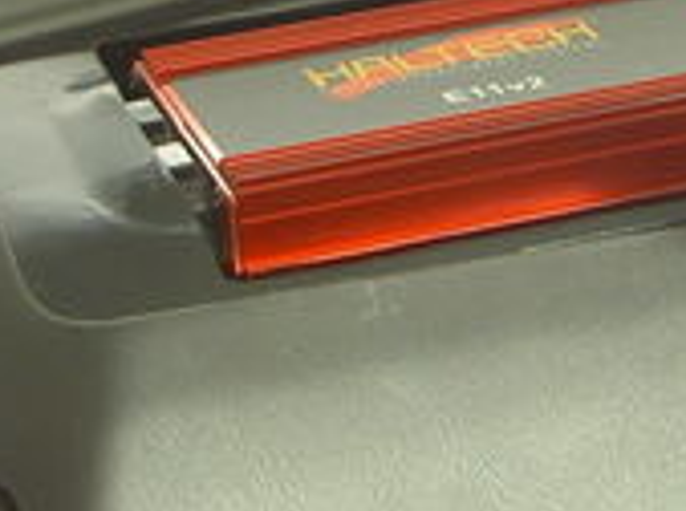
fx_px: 3302
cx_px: 601
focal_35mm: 167
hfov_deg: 11.8
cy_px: 223
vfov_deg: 8.9
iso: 100
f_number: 2.9
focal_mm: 9
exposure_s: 1/20
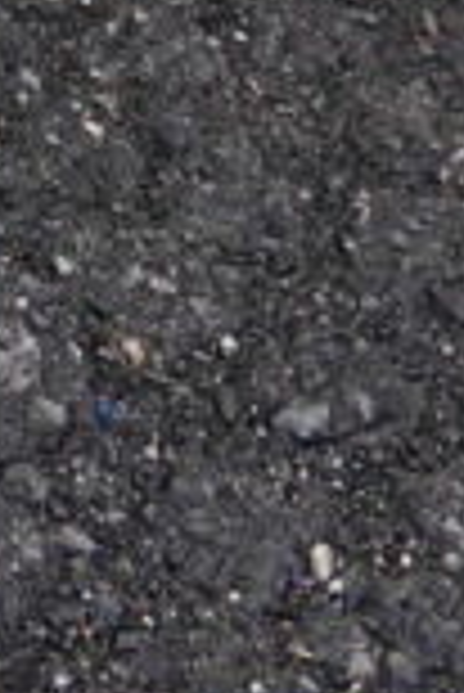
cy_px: -1181
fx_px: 3086
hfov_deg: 8.2
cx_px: -423
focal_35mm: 160
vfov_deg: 10.3
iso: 200
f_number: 6.3
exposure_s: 1/160
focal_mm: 18
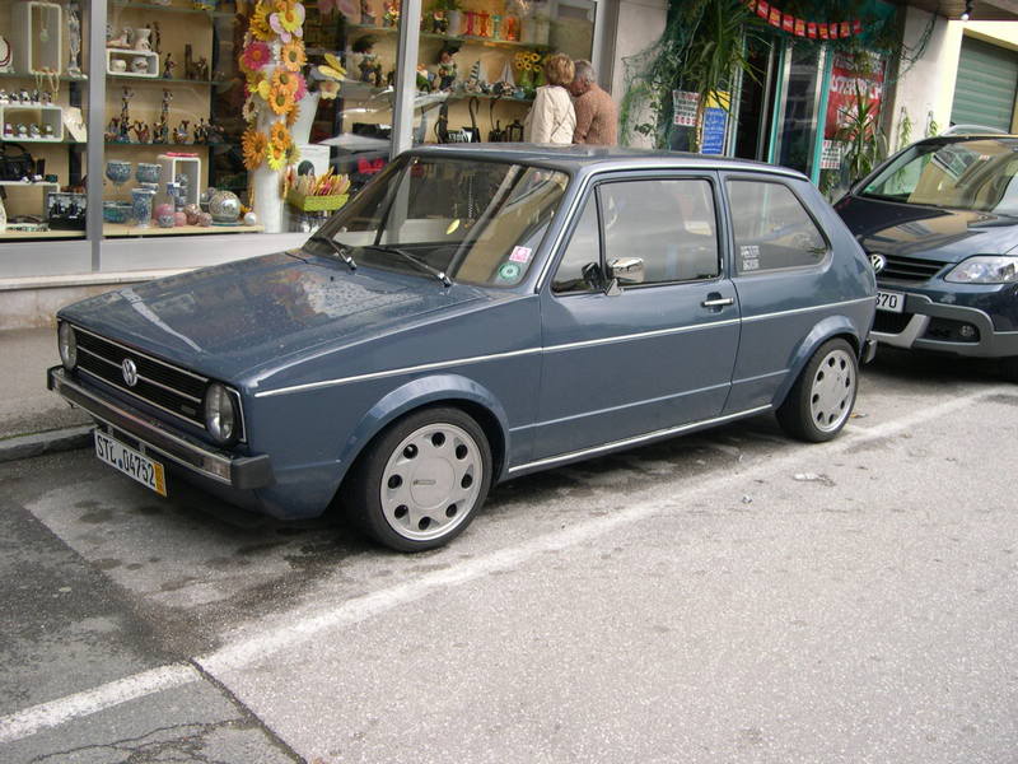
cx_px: 509
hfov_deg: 49.0
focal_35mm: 38
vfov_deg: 37.7
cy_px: 382
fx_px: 1118
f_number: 2.8
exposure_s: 1/311
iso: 100
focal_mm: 8
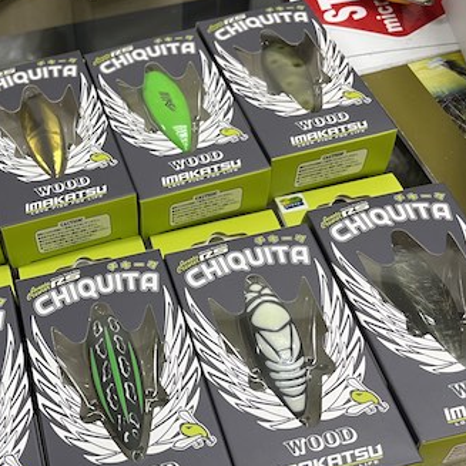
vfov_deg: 37.5
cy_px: 252
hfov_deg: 36.4
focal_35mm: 45
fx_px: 685
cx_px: 100
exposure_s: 1/50
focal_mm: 5.1
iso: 64
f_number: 1.6
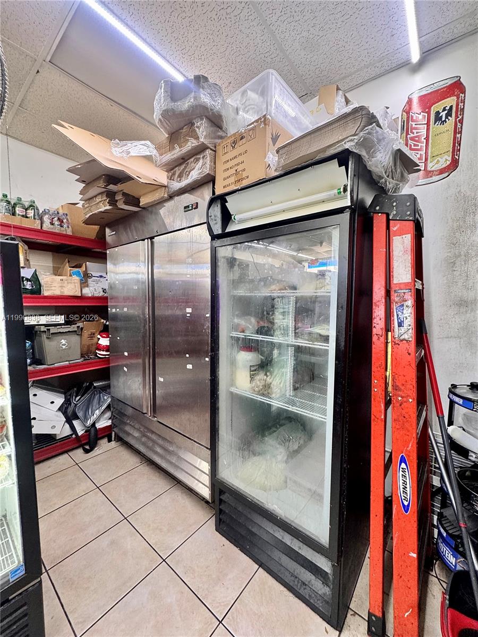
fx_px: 258
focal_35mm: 14
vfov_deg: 102.1
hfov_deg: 85.7
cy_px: 318
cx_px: 239
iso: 200
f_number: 2.2
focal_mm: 2.22
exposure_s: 1/60
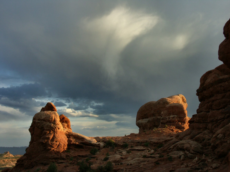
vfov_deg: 38.7
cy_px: 86
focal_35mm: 37
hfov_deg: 50.1
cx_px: 115
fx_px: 246
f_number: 5.6
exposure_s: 1/200
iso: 64
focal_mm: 9.63
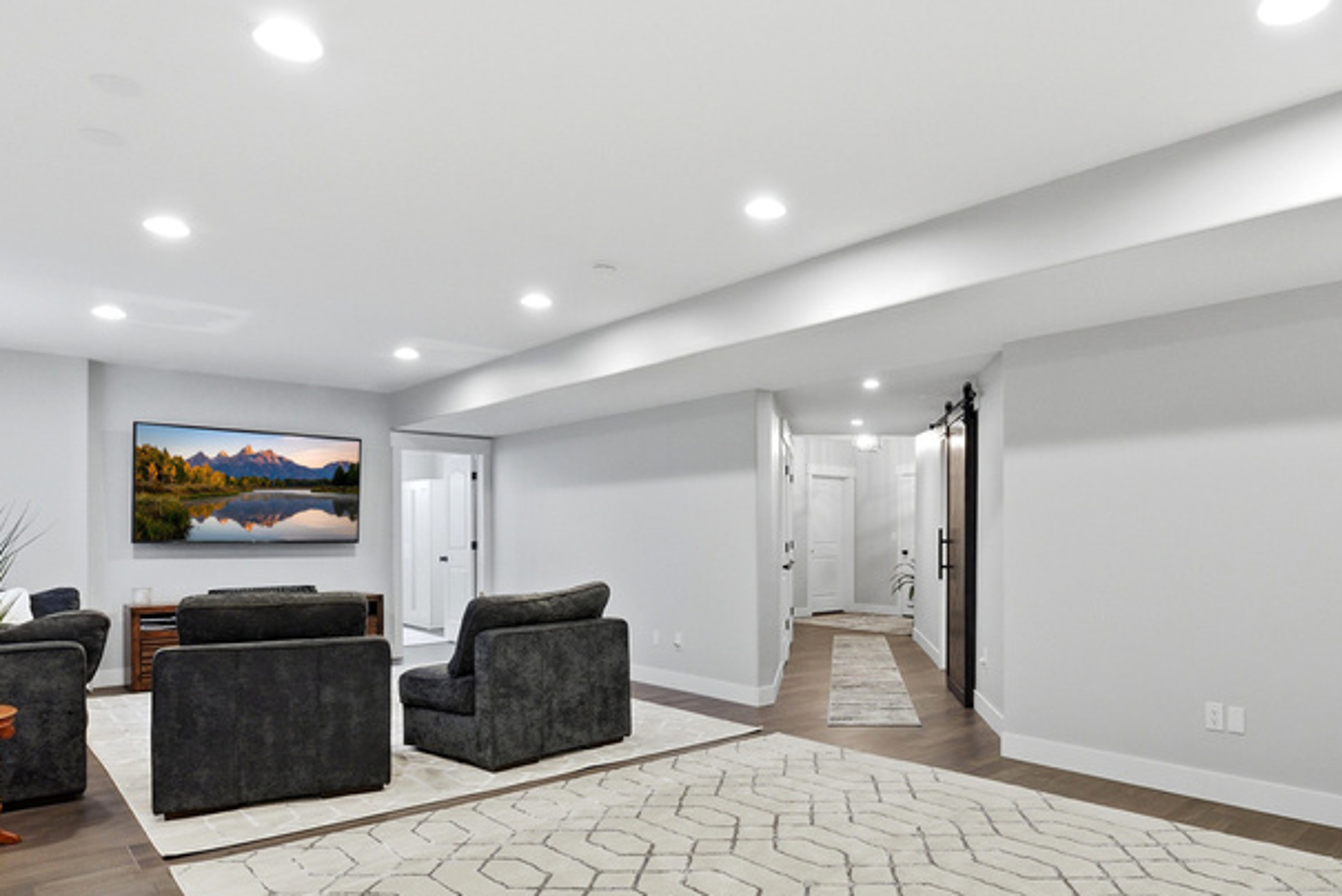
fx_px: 820
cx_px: 823
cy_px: 528
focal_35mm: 22
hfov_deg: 77.4
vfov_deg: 56.9
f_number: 6.3
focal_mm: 13
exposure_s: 1/500
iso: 1600
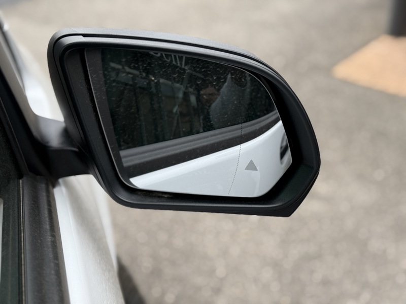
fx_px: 563
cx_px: 203
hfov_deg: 39.7
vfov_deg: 30.3
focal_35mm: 48
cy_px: 152
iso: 80
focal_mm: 6.76
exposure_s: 1/496
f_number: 1.78
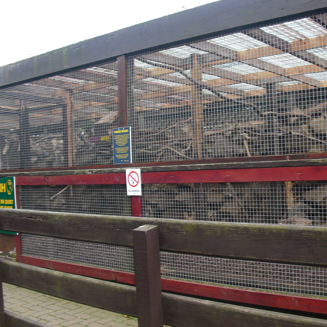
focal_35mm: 43
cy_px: 162
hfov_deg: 38.9
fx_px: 460
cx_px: 208
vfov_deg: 39.2
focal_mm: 6.3
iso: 100
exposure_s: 1/125
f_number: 3.1
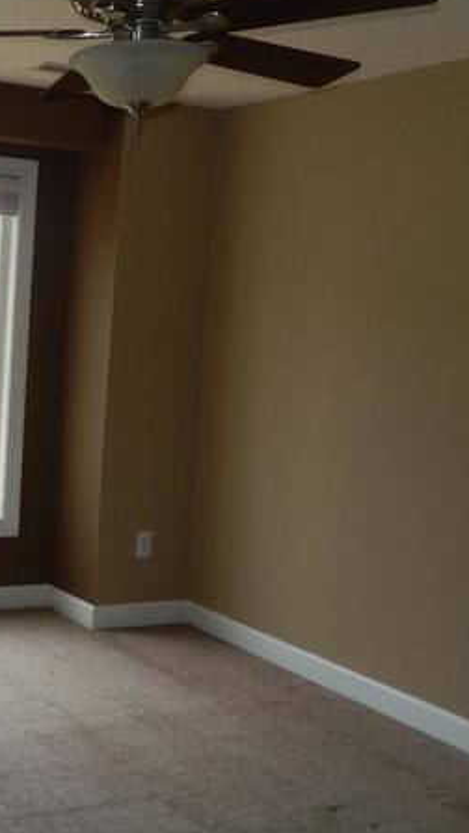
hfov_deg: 23.2
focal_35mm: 47
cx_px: -104
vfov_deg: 43.5
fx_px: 1039
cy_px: 333
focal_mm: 4.5
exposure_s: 1/250
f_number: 3.4
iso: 125
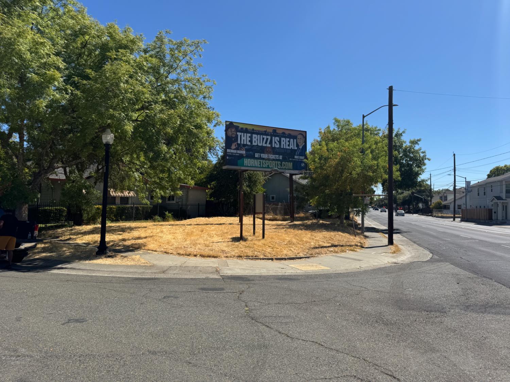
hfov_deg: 71.6
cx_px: 255
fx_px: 354
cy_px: 191
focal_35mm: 24
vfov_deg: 56.8
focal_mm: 6.76
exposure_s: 1/5348
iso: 80
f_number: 1.78
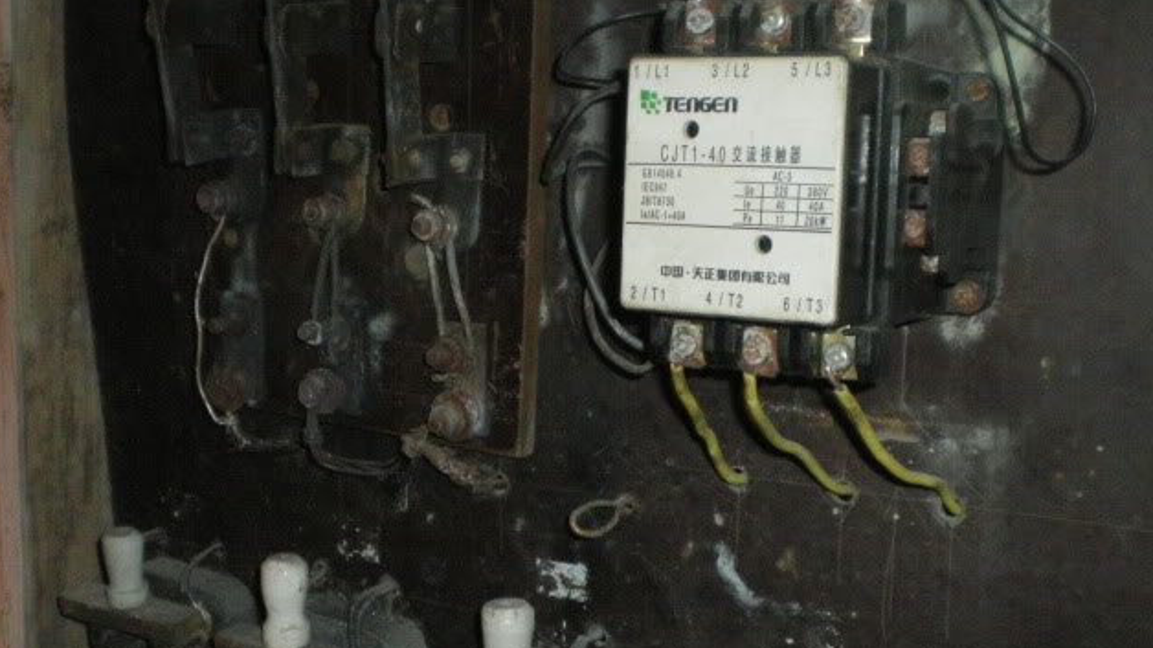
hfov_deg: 41.3
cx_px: 509
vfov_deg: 23.9
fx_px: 1528
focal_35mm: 50
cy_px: 358
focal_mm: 6.3
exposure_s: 1/50
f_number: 3.1
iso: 800
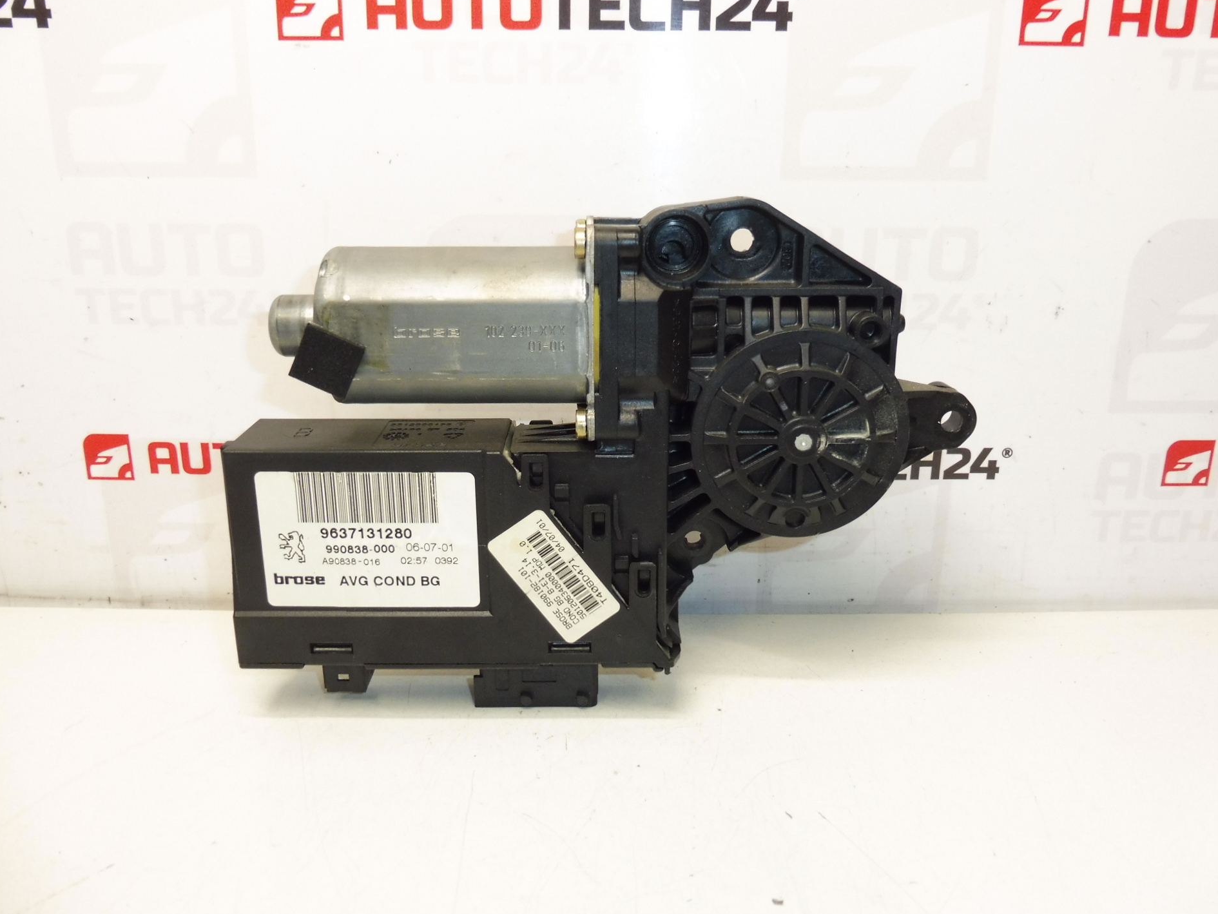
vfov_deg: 53.1
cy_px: 444
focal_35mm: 26
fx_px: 915
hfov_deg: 67.3
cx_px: 590
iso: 200
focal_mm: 4.3
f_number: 3.5
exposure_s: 1/60
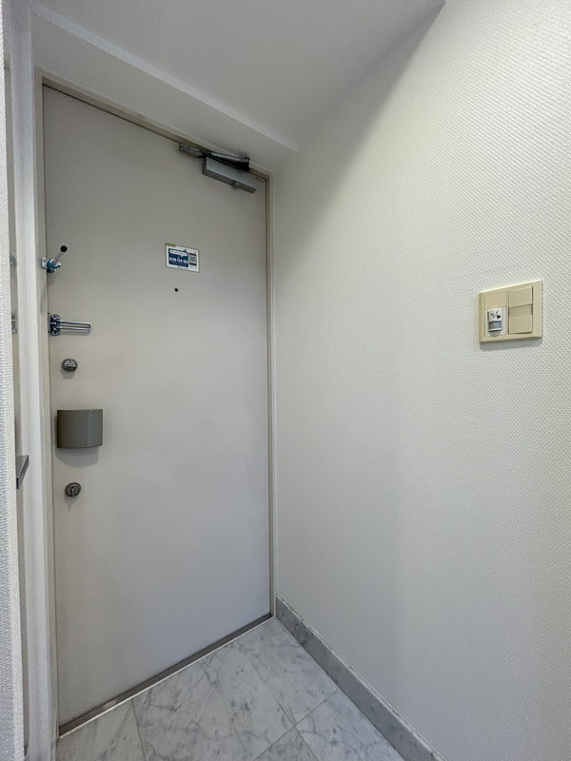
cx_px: 286
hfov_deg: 85.7
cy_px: 380
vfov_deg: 102.1
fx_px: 308
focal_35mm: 14
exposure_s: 1/100
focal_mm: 1.54
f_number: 2.4
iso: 250
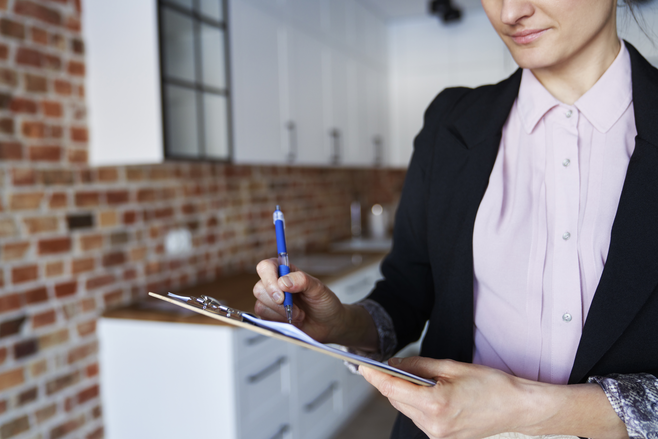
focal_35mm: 34
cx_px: 329
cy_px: 220
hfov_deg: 55.8
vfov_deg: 38.9
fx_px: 621
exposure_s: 1/100
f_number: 2.8
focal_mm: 34
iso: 320
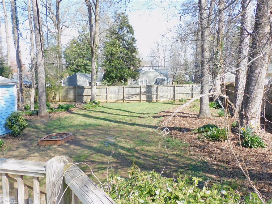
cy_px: 102
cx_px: 136
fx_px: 236
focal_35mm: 30
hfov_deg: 60.0
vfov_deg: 46.8
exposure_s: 1/320
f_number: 3.5
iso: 125
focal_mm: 5.4
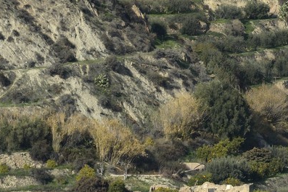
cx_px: 438
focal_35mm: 807
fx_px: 6450
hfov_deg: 2.6
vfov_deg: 1.7
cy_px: -126
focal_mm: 200
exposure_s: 1/250
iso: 200
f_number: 14
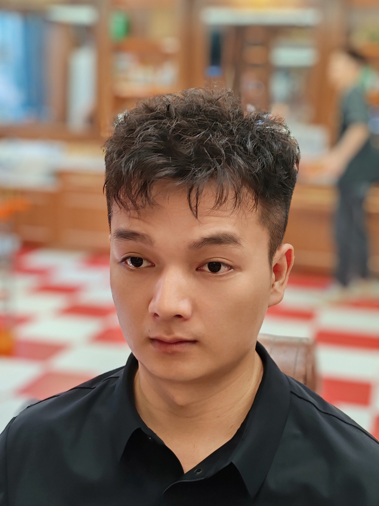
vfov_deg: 35.5
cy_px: 253
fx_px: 788
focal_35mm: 54
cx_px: 190
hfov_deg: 27.0
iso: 250
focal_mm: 6.12
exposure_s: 1/100
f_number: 2.4
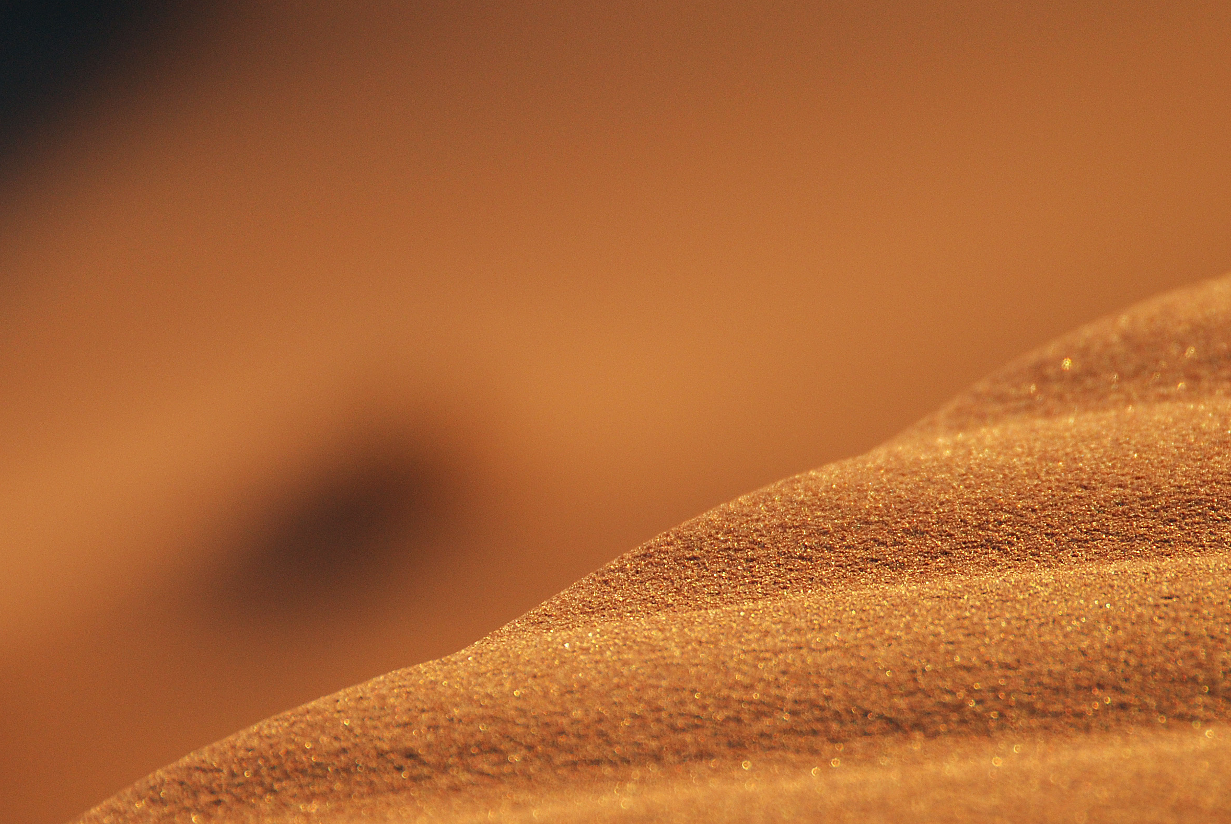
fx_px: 16877
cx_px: 609
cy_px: 567
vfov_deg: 2.8
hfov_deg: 4.2
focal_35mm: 493
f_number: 5.6
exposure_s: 1/200
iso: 200
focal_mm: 200
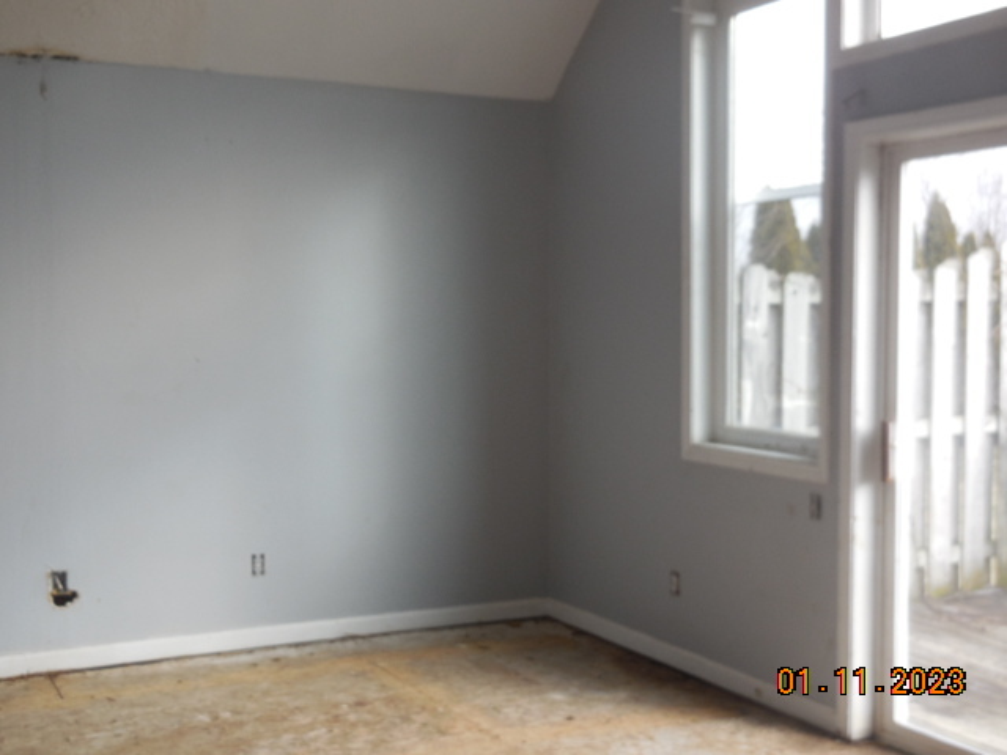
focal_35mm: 46
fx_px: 1338
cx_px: 504
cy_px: 378
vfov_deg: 31.5
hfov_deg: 41.2
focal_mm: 8.2
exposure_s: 1/80
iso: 125
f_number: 3.8
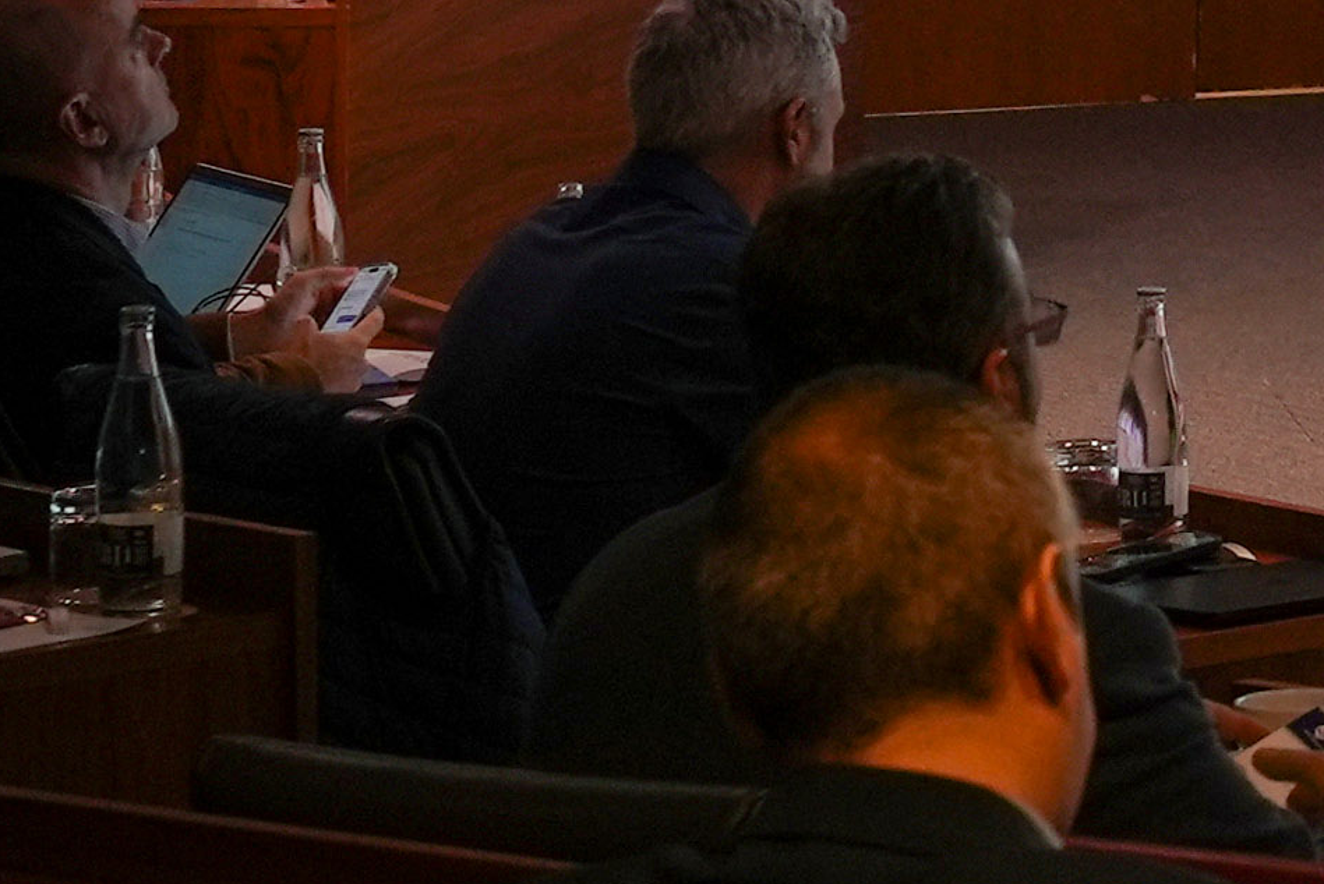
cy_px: -489
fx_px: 8795
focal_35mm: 239
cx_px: 2761
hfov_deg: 8.1
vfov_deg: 5.7
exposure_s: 1/50
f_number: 7.1
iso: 2000
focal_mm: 55
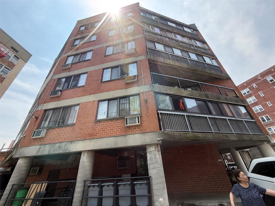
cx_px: 138
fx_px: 111
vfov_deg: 85.7
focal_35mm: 14
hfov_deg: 102.1
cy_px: 103
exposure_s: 1/374
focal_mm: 2.22
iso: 50
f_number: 2.2
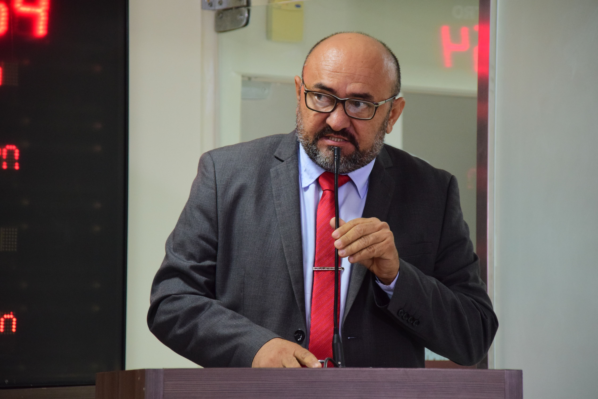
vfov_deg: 8.3
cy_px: 200
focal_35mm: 165
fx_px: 2741
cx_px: 299
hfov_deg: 12.4
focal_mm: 110
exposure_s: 1/80
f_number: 5.3
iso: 1600
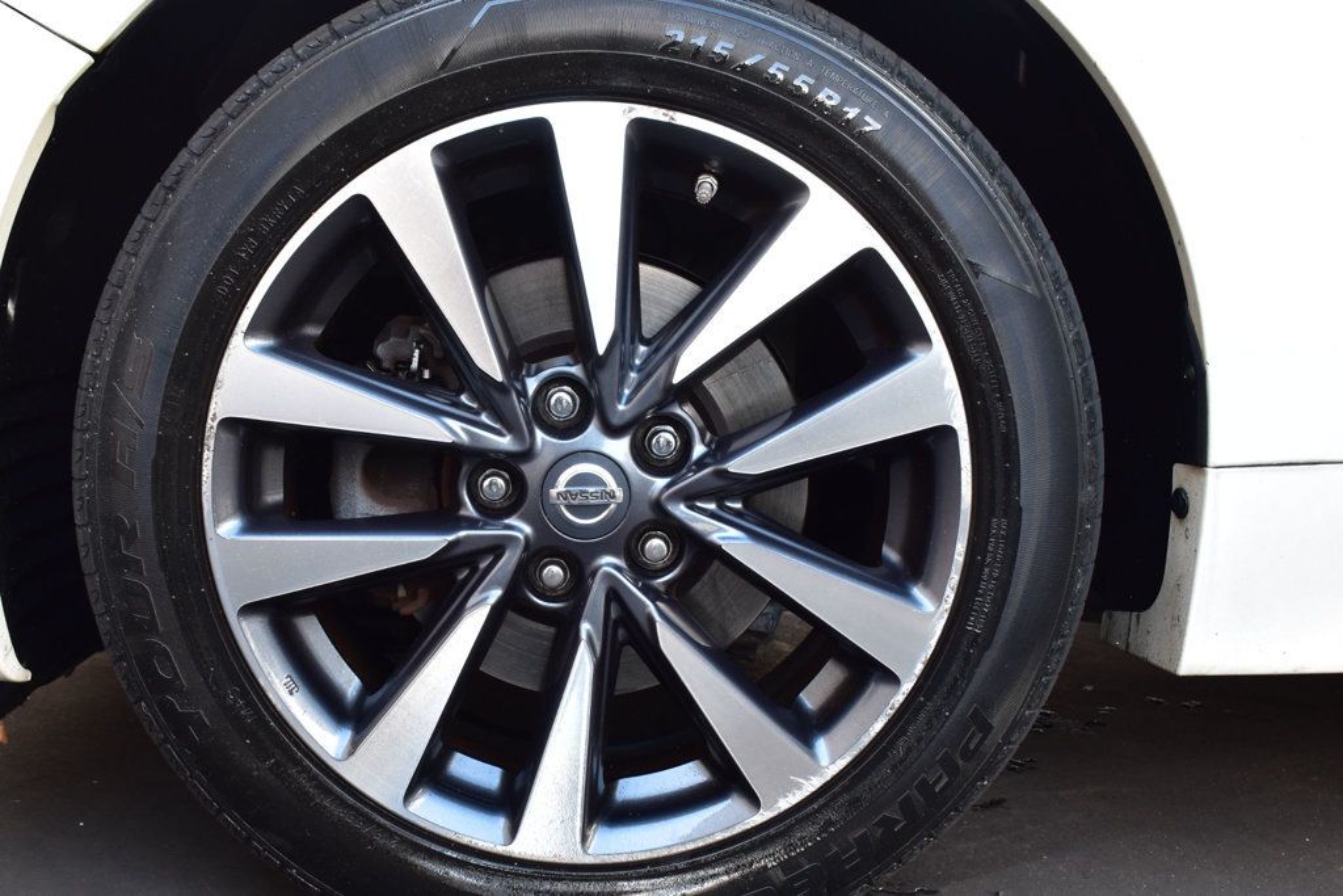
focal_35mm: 33
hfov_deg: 57.2
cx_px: 672
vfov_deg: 40.0
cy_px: 448
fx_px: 1231
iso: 400
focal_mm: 22
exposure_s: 1/40
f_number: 7.1
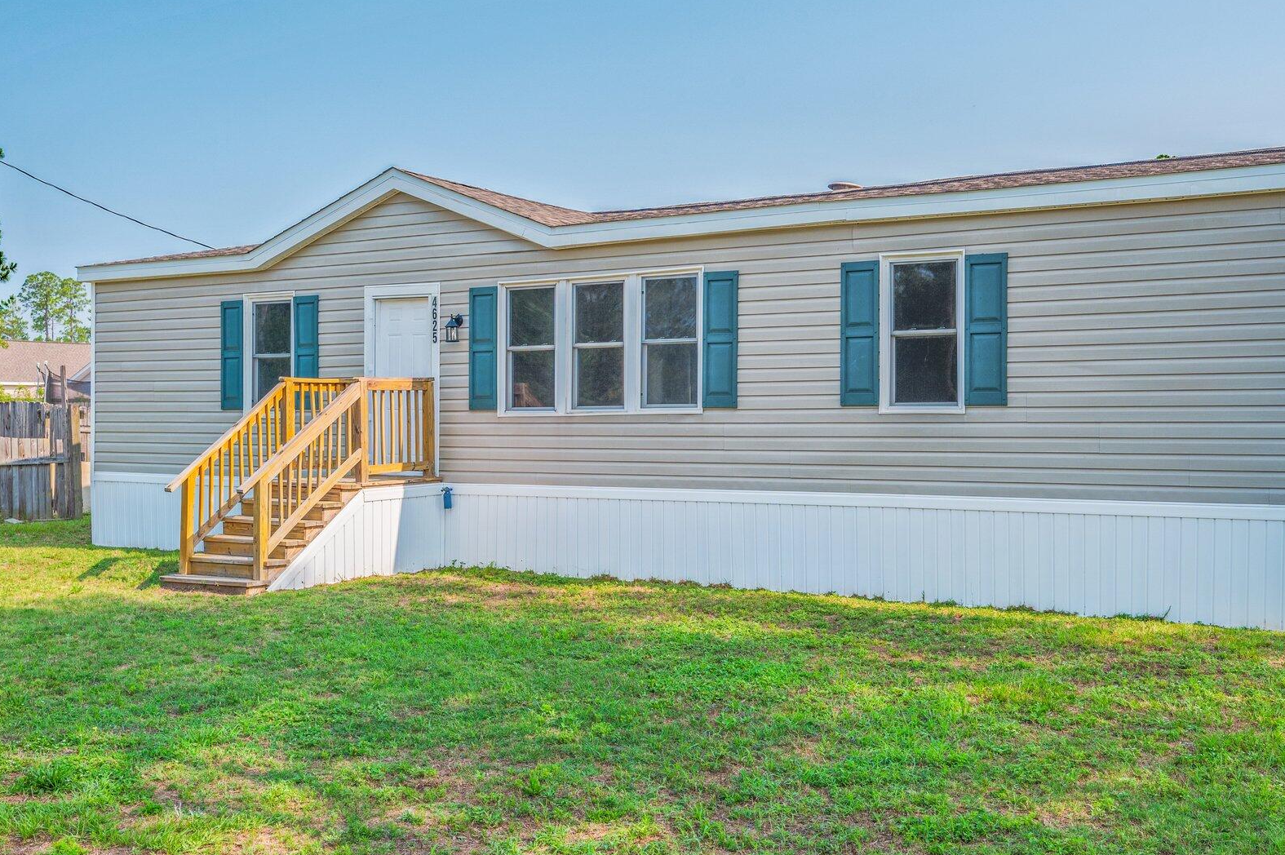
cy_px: 421
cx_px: 716
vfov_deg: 34.2
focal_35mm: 39
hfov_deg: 49.5
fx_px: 1391
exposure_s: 1/250
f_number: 9
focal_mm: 30
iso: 100
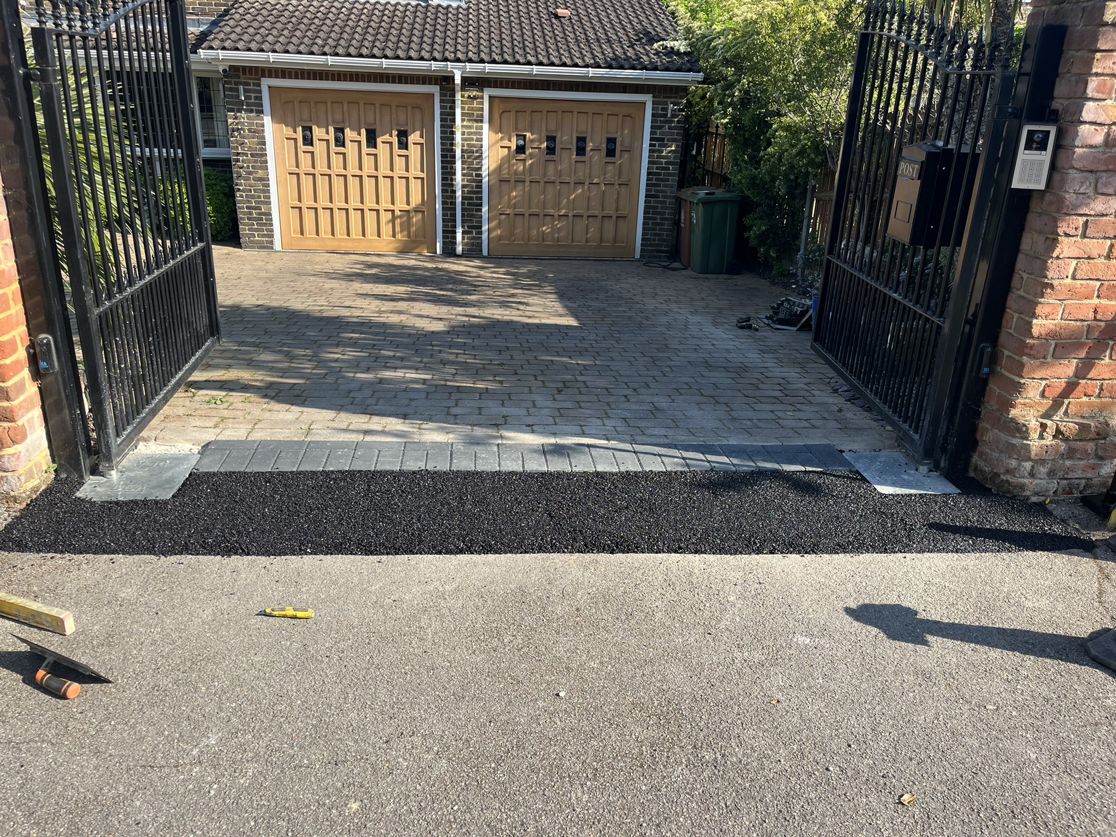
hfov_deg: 67.3
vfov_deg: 53.1
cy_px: 418
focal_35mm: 26
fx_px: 838
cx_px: 558
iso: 50
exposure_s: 1/1238
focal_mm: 5.1
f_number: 1.6
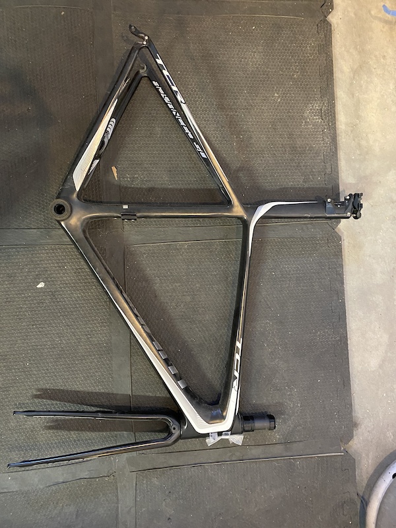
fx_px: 397
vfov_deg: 67.3
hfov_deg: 53.1
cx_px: 198
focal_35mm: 26
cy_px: 264
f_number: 1.8
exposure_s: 1/30
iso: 800
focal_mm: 4.25
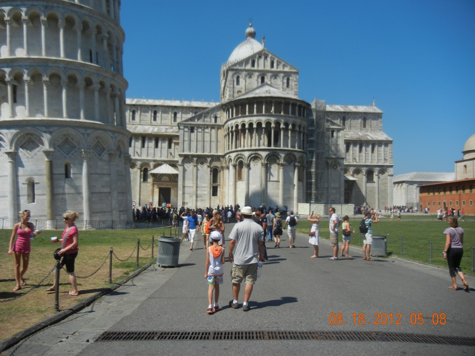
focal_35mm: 30
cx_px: 238
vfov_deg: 46.8
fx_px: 412
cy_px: 178
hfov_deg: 60.0
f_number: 7
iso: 160
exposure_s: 1/608
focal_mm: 5.4
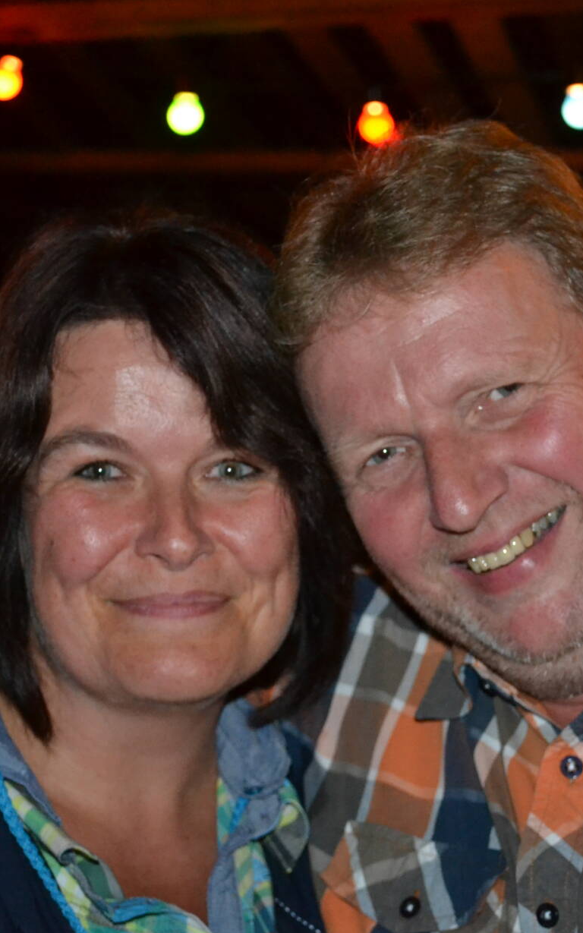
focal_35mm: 86
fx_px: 2187
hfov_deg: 15.2
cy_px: 479
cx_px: 364
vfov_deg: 24.1
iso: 3200
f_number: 5
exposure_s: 1/60
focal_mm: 36
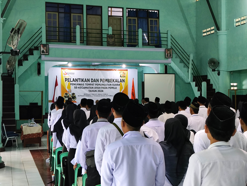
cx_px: 124
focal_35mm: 24
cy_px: 93
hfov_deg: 71.6
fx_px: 171
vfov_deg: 56.9
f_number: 1.8
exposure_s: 1/25
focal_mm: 4.68
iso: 605
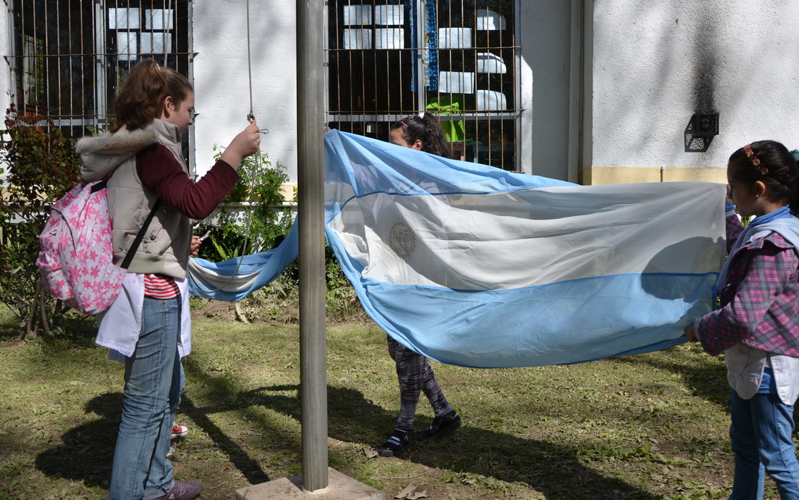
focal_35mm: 37
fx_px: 797
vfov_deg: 34.8
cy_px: 251
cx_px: 438
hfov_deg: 53.2
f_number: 4.5
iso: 125
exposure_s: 1/1000
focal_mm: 21
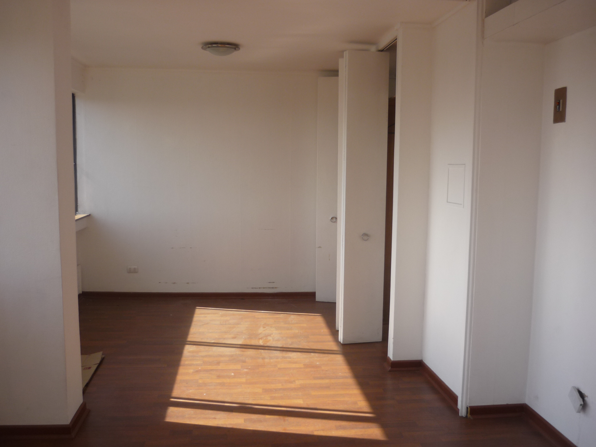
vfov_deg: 42.9
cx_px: 298
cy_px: 224
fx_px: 568
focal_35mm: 33
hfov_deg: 55.4
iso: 100
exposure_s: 1/320
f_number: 2.8
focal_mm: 5.5
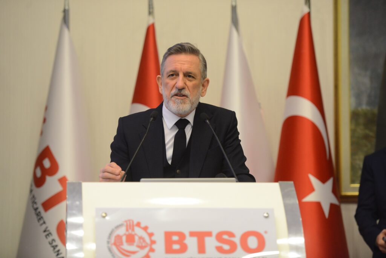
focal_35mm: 135
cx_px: 193
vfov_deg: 10.2
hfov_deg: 15.2
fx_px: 1448
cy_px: 129
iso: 3200
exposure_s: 1/160
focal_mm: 135
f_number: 2.8
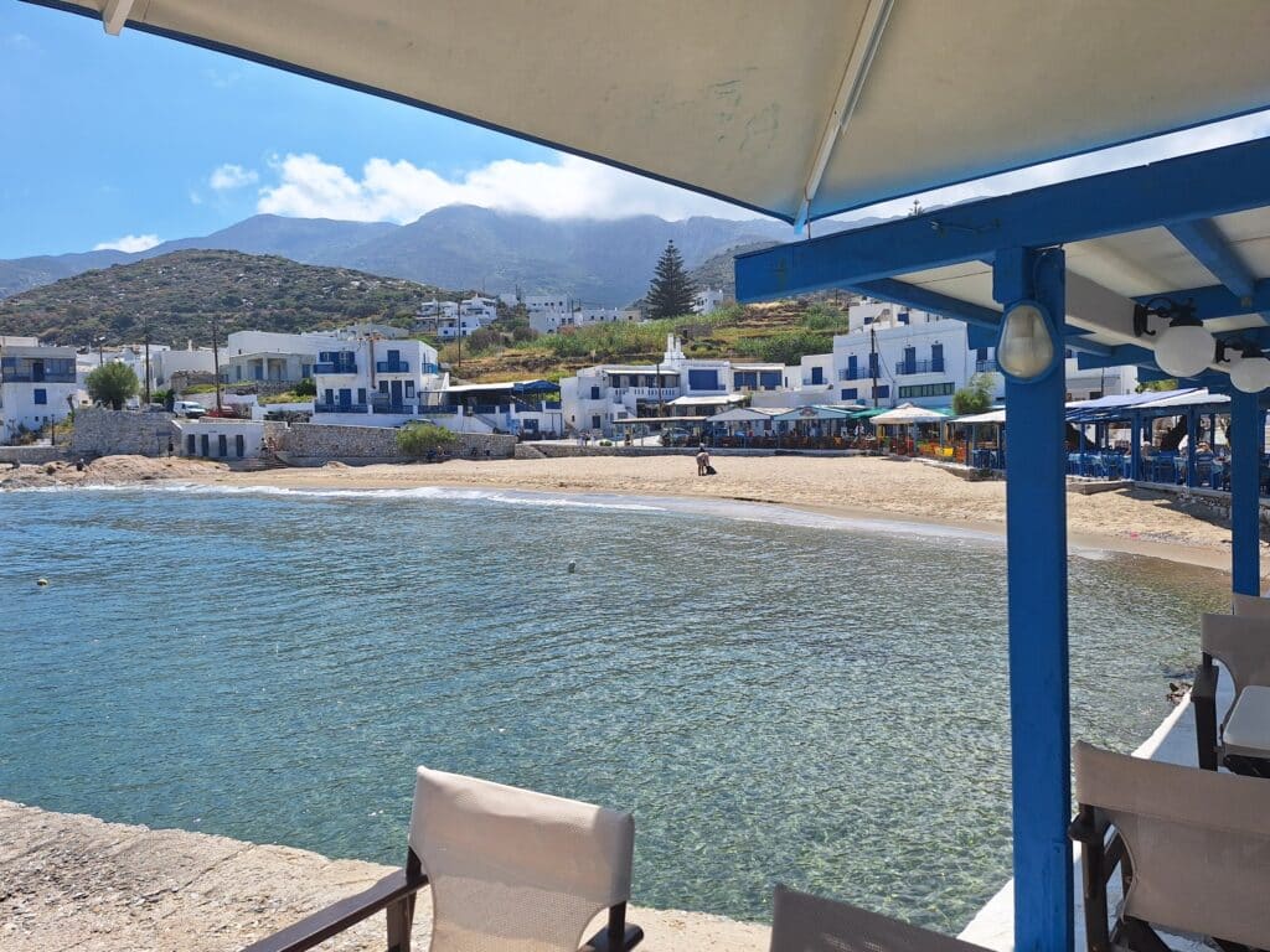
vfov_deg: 58.9
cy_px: 476
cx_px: 635
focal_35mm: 23
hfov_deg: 73.9
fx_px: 844
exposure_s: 1/5000
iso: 40
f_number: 1.8
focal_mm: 5.54
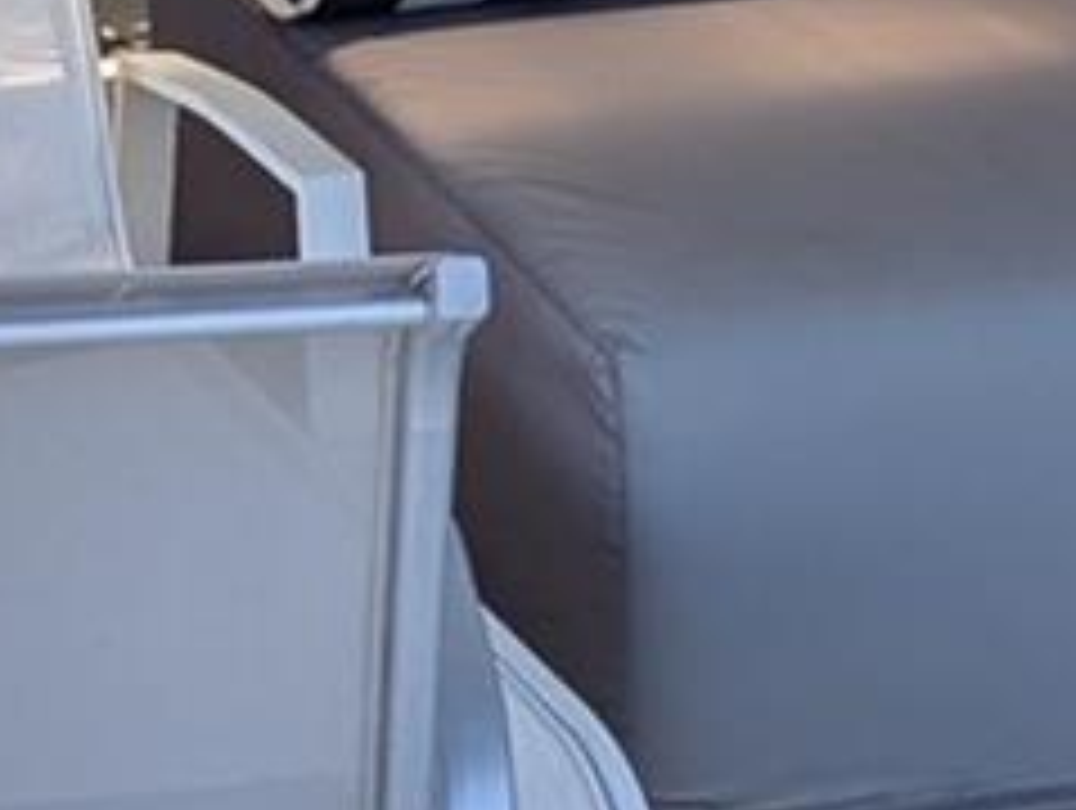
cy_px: -252
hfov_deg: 11.9
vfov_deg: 9.1
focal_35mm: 160
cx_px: 1441
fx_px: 4981
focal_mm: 6.81
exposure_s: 1/418
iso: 48
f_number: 1.85
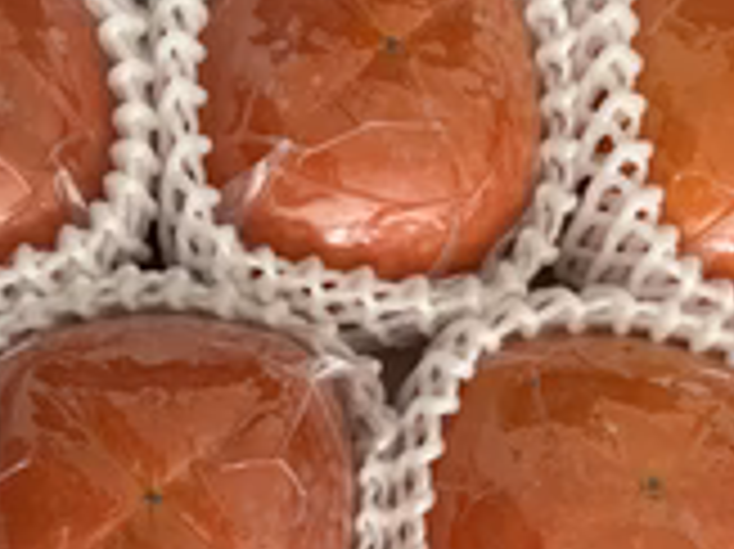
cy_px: 819
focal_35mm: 64
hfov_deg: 30.3
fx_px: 1356
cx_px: 333
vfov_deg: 19.9
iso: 250
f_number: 1.6
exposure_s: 1/60
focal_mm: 5.96
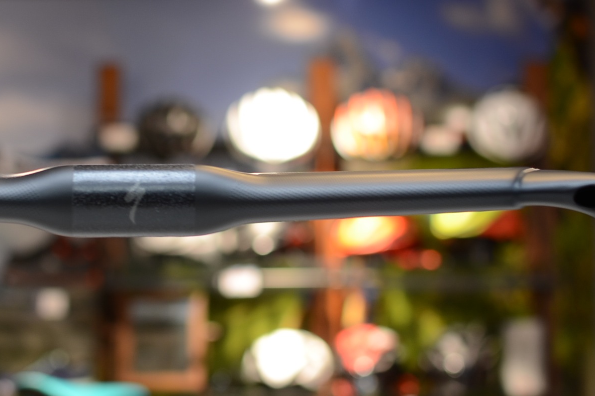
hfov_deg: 18.6
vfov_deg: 12.6
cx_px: 127
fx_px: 1802
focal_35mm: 109
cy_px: 224
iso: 125
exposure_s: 1/25
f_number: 3.2
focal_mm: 35
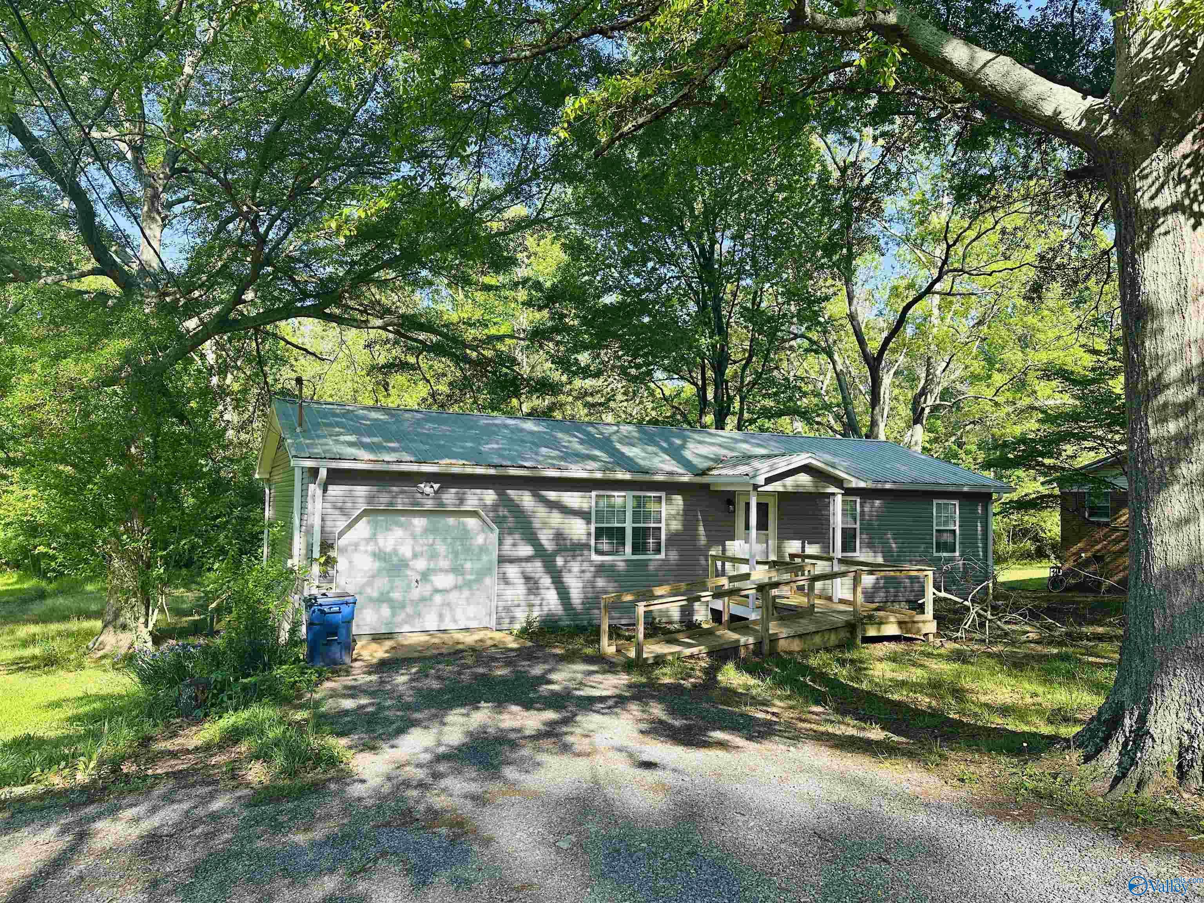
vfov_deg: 56.8
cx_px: 602
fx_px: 835
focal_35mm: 24
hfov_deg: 71.6
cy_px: 452
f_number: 1.78
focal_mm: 6.86
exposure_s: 1/887
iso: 80
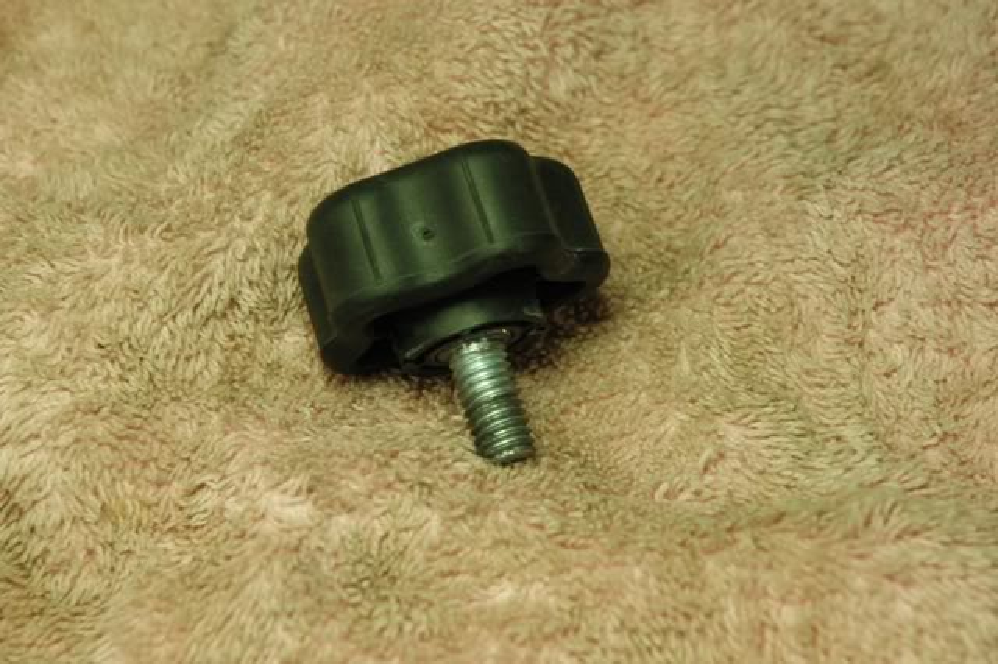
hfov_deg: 19.5
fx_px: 2909
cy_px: 332
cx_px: 499
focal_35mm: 105
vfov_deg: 13.0
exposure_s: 1/20
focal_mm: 70
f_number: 8
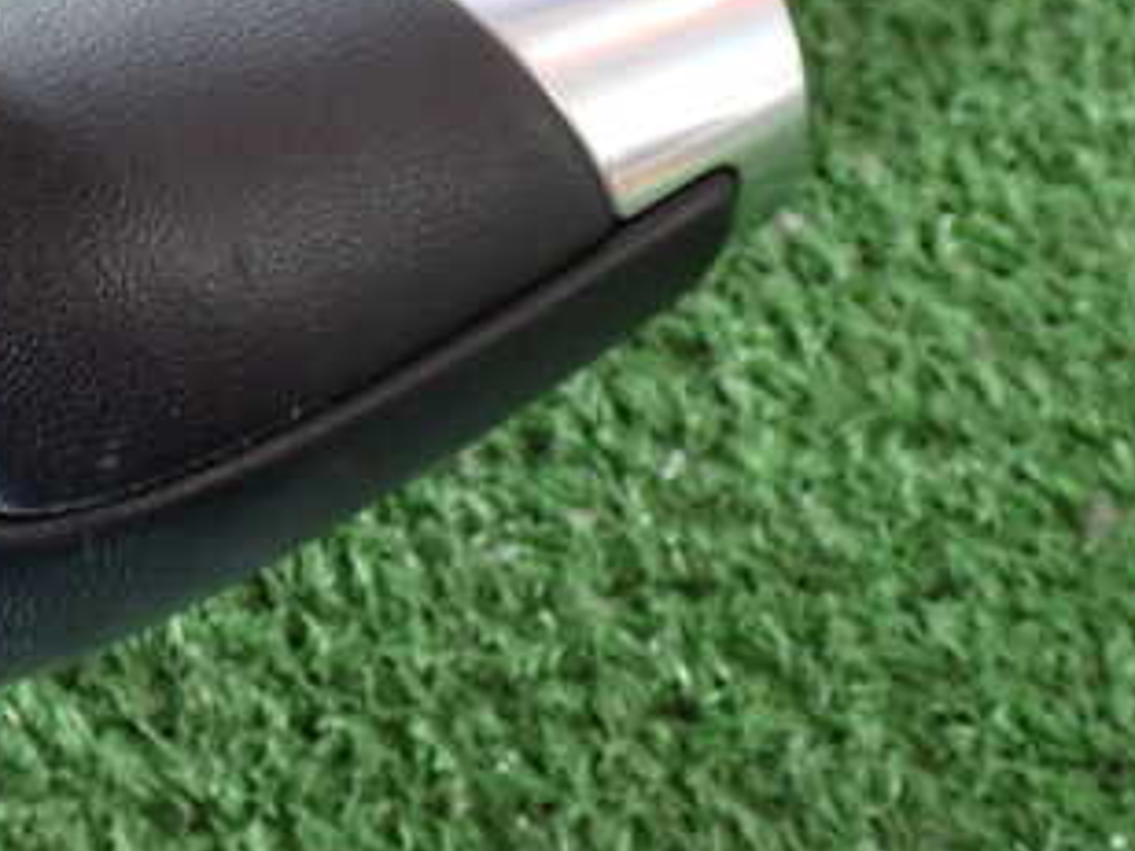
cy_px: 217
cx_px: 170
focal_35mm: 74
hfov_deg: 25.7
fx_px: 2426
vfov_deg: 19.8
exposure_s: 1/20
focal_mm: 6.83
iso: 800
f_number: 2.7
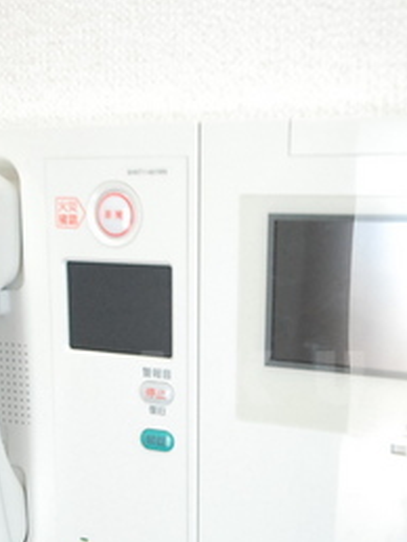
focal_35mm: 50
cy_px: 380
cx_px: 229
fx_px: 783
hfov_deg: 29.1
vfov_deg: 37.5
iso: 1600
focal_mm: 14
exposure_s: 1/125
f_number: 5.6
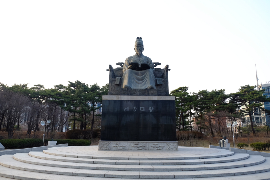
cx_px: 135
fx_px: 202
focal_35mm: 27
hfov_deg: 67.4
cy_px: 90
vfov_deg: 47.9
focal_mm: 18
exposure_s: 1/160
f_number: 4
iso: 200
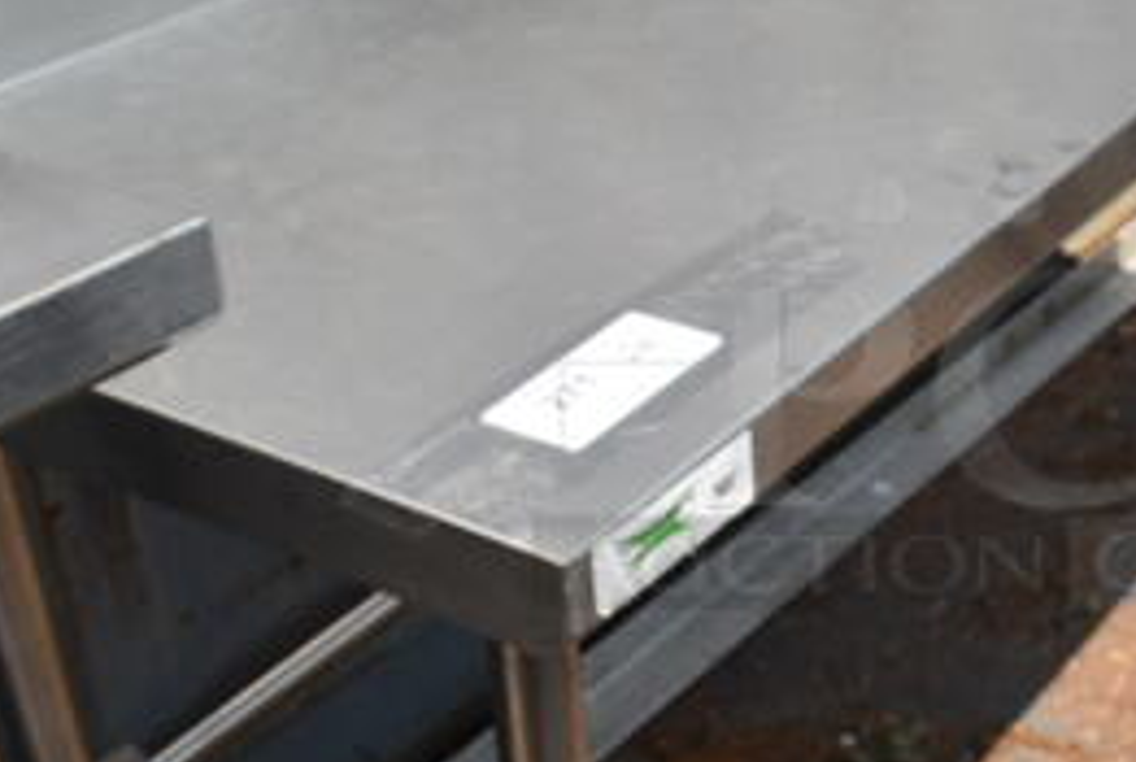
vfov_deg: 21.7
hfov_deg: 30.5
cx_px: 1018
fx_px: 1991
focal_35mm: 63
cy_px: 379
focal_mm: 18
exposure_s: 1/500
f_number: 8
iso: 200
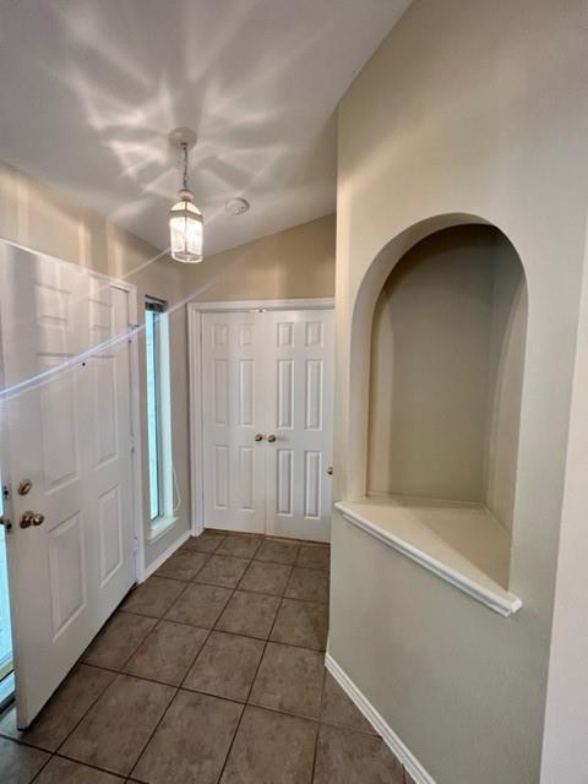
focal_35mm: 13
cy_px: 392
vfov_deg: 106.2
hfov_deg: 89.9
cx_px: 294
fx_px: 294
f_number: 1.8
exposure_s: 1/120
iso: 250
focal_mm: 1.57
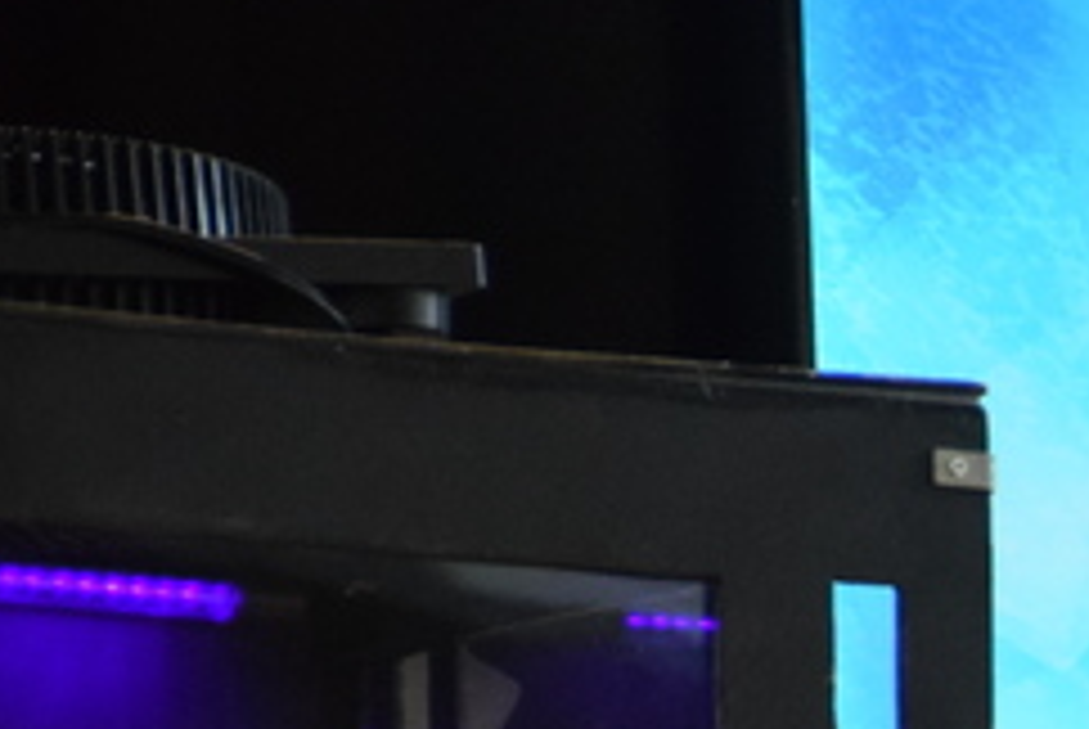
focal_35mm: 539
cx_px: 2241
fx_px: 16328
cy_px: 1469
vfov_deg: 2.5
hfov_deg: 3.8
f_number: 5.3
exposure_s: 1/60
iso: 2000
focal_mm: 85
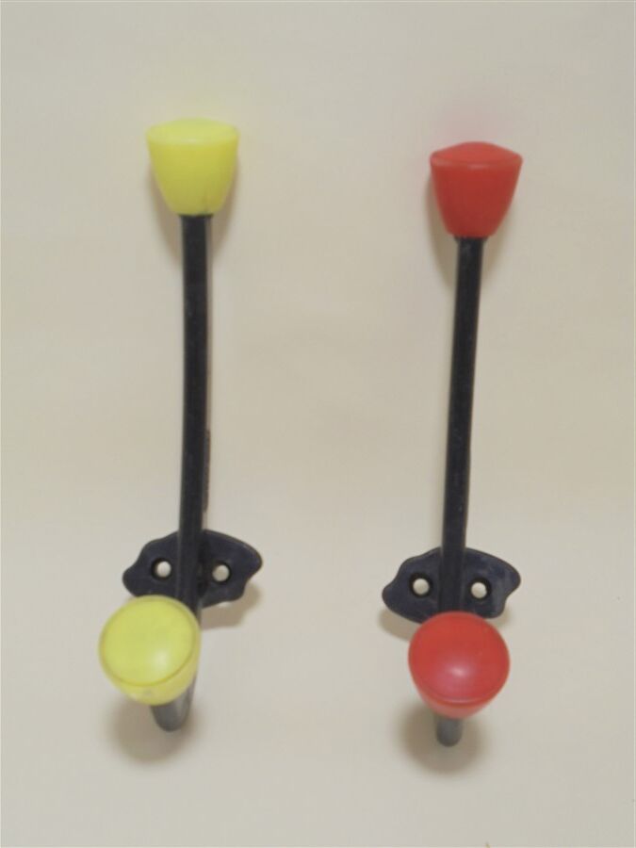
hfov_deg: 37.7
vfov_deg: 49.0
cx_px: 318
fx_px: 931
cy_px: 424
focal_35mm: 38
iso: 100
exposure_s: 1/40
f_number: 4.2
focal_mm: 6.9
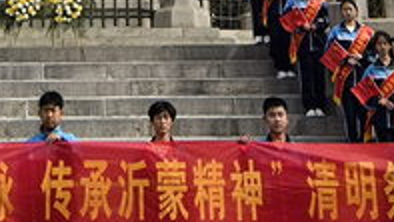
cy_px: -368
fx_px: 1097
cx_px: 72
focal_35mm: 105
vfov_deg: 9.7
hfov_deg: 20.1
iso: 50
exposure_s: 1/810
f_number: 2.2
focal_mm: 1.95
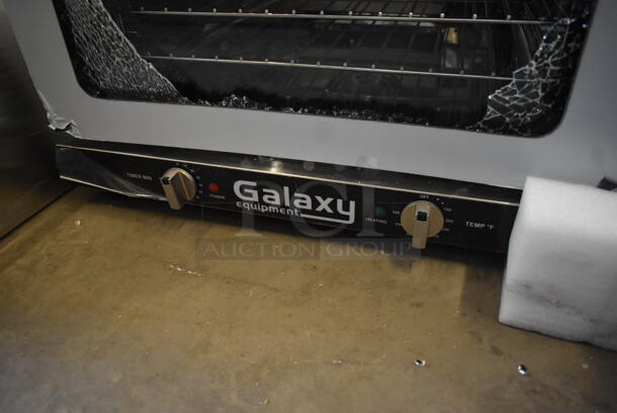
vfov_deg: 48.0
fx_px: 463
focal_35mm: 27
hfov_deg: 67.3
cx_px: 308
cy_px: 206
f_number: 3.5
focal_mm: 18
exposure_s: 1/125
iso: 2200
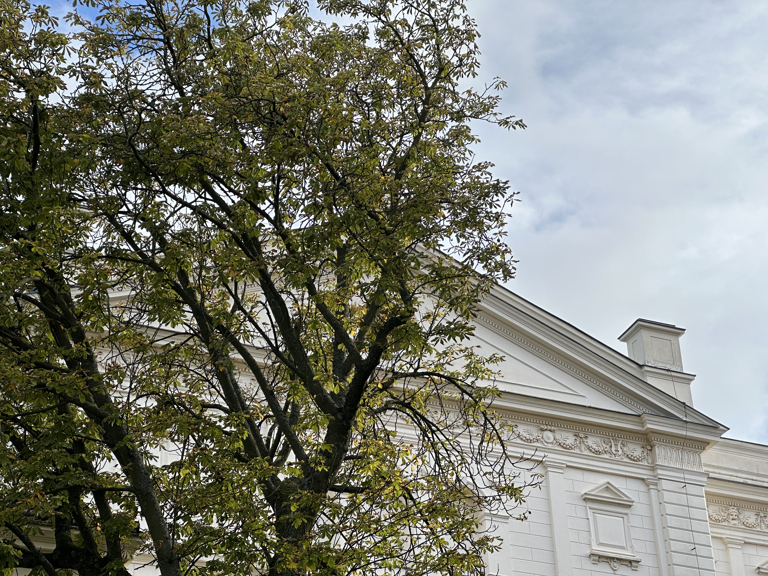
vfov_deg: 19.1
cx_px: 384
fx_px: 1708
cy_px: 288
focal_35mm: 77
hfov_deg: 25.3
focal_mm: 9
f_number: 2.8
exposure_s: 1/742
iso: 32
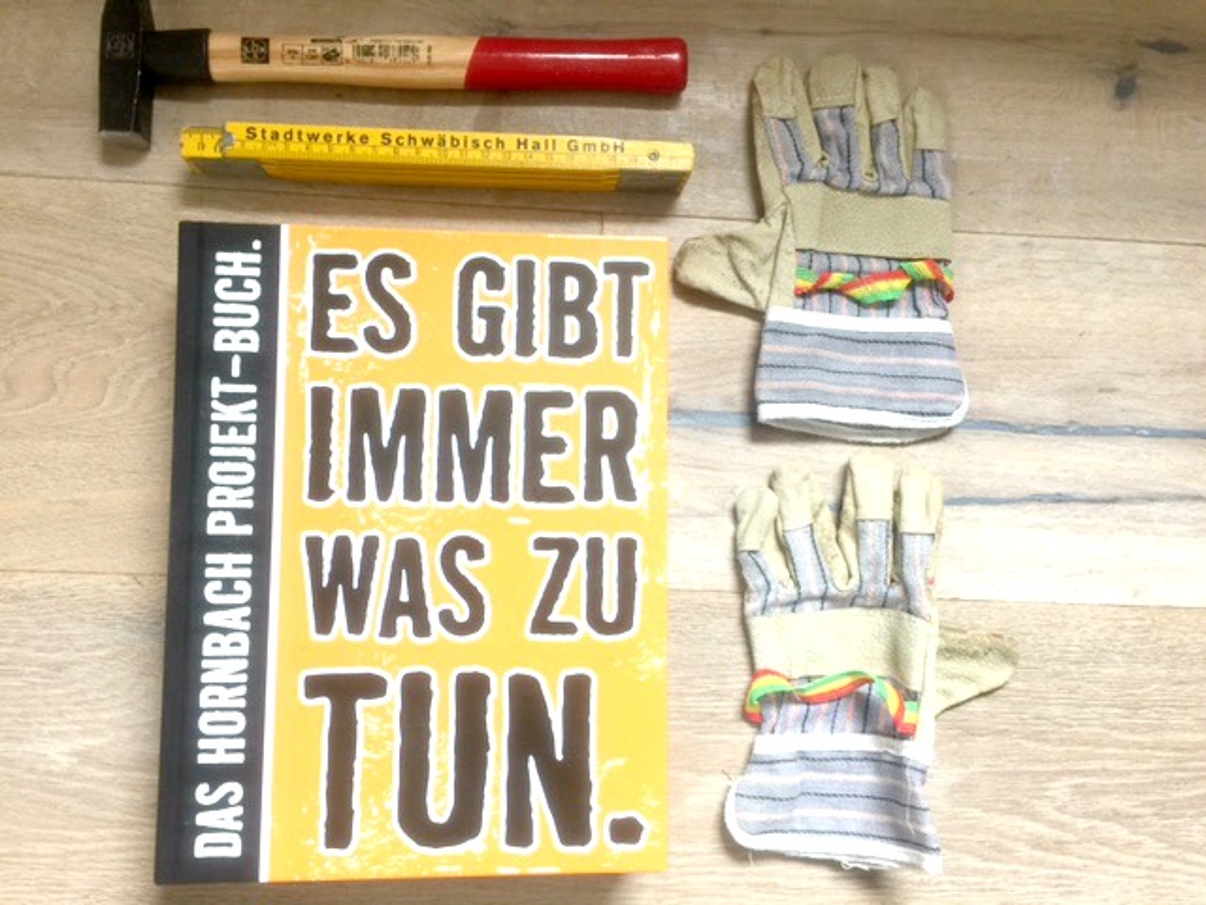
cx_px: 603
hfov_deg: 61.7
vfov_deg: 48.2
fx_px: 1010
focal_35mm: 29
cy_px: 452
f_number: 2.2
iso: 50
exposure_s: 1/17
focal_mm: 4.15
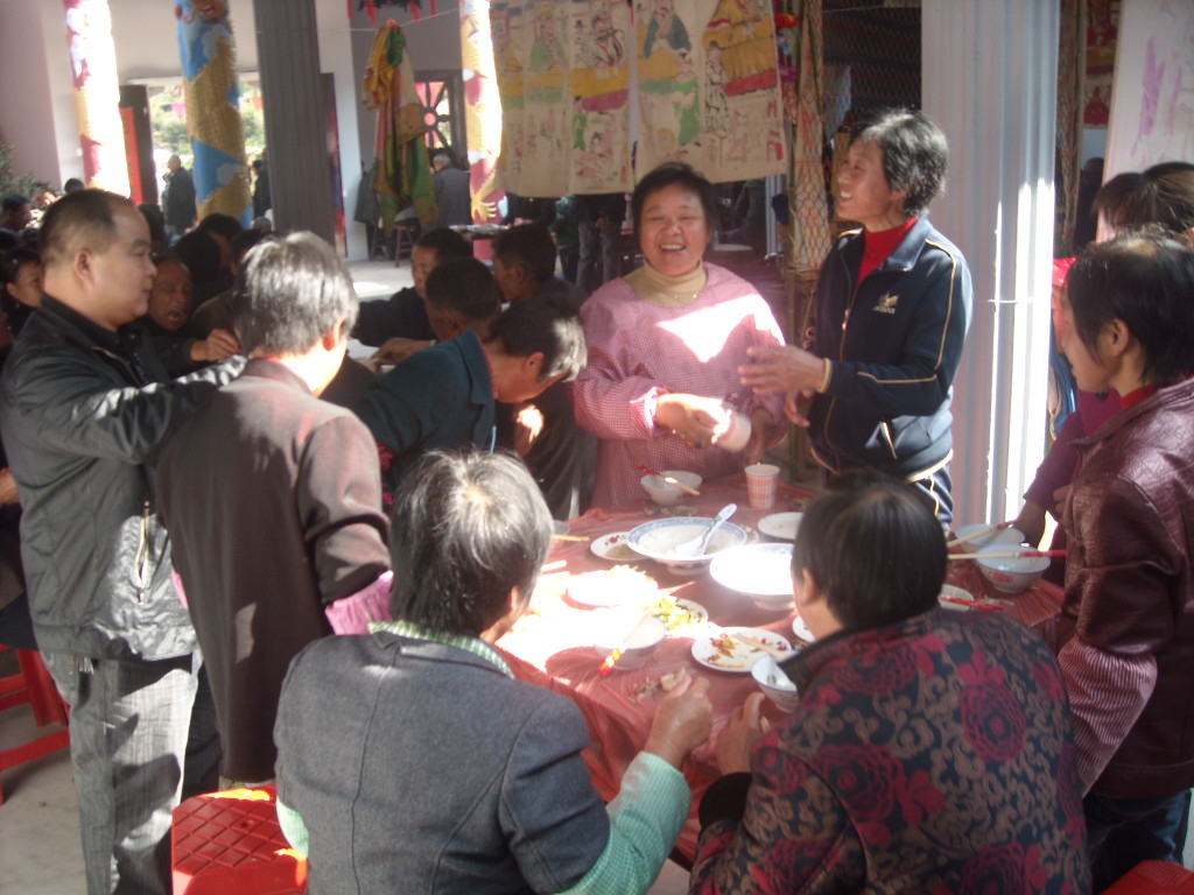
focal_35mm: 35
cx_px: 597
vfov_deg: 40.7
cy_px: 448
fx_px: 1207
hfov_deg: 52.6
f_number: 2.8
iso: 64
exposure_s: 1/76
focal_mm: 5.7
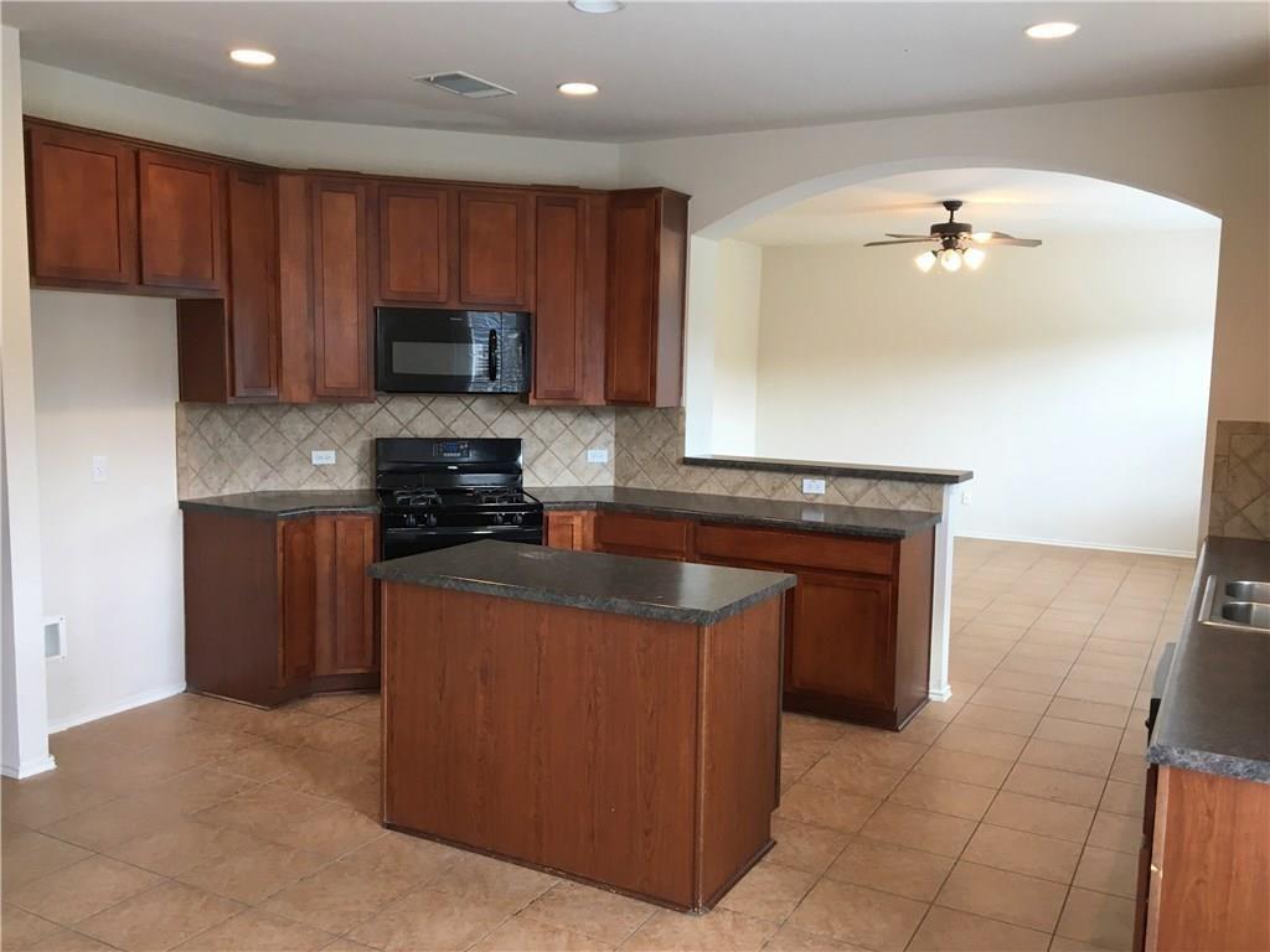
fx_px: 1064
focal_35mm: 29
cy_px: 476
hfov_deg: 61.7
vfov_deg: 48.2
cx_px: 635
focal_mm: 4.15
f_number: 2.2
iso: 32
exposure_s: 1/30
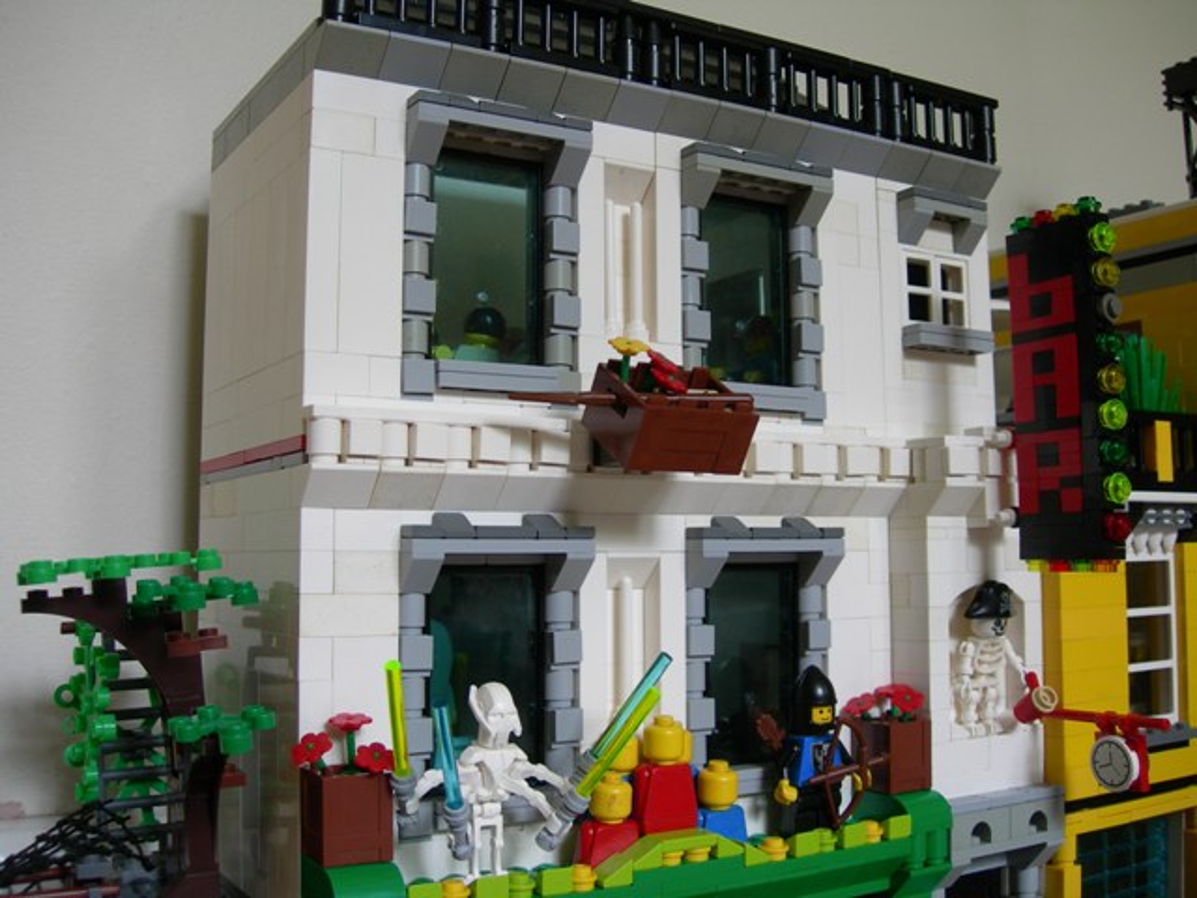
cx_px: 598
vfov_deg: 37.7
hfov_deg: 49.0
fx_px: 1314
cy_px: 449
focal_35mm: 38
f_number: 2.8
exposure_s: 1/6.8
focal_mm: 7.8
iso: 50
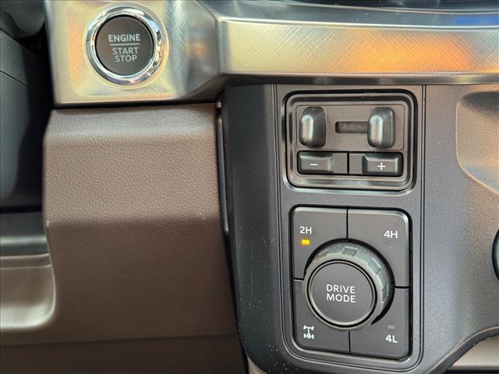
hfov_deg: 39.7
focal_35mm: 48
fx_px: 692
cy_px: 187
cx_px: 250
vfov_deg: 30.3
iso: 250
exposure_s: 1/60
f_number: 1.78
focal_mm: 6.76
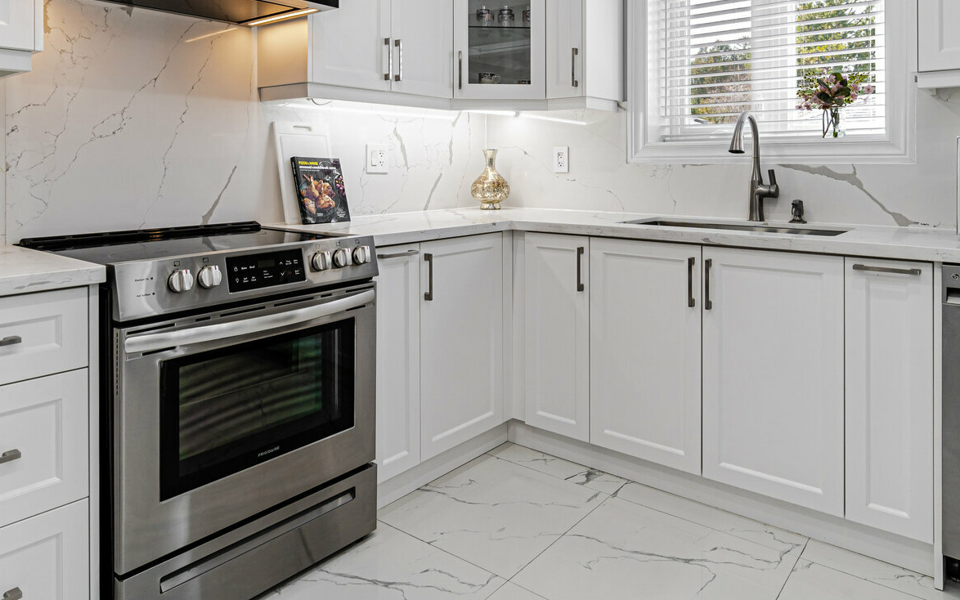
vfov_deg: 47.9
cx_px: 487
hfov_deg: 72.5
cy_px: 171
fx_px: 654
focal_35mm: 25
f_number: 7.1
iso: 50
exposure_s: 1/20
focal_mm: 10
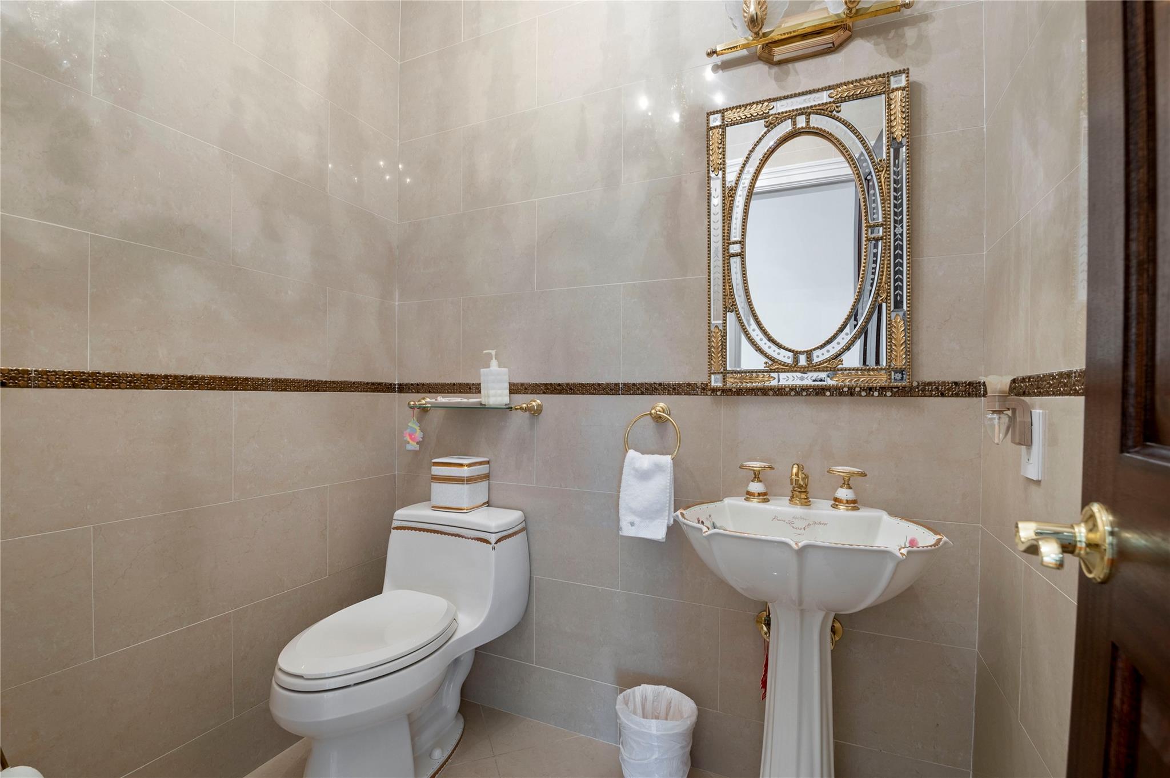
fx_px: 487
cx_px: 585
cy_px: 389
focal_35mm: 15
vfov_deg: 77.2
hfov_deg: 100.4
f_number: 8
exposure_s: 1/3
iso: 500
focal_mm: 15
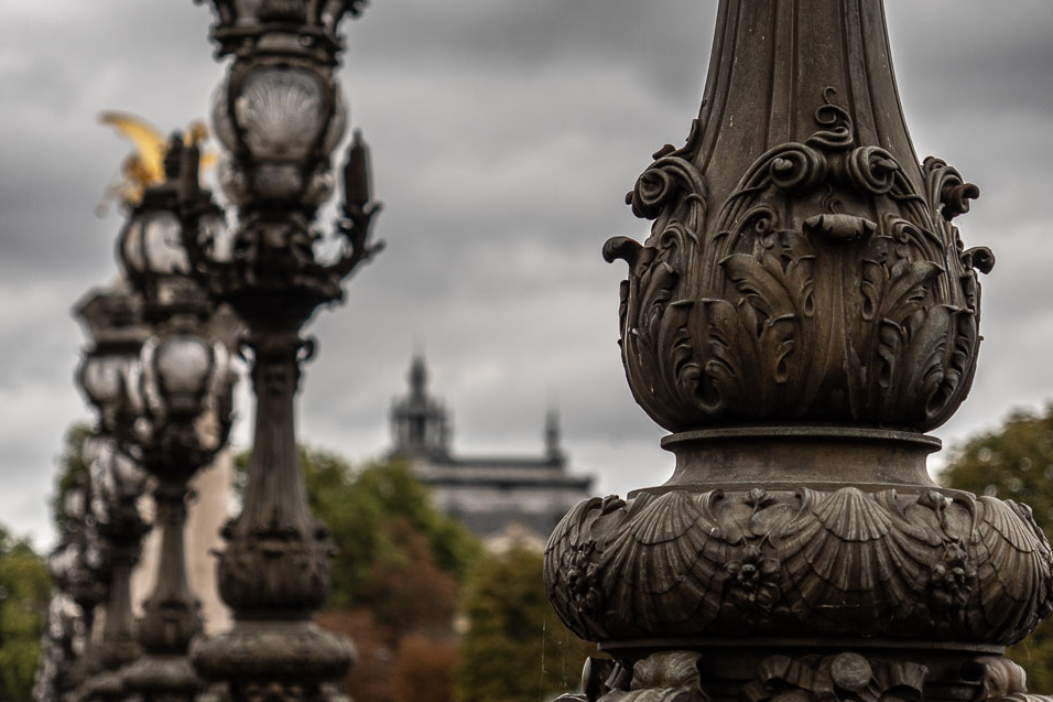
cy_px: 306
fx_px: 3304
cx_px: 525
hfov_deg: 18.1
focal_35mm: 113
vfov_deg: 12.1
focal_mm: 50
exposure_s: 1/320
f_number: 2.8
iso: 100
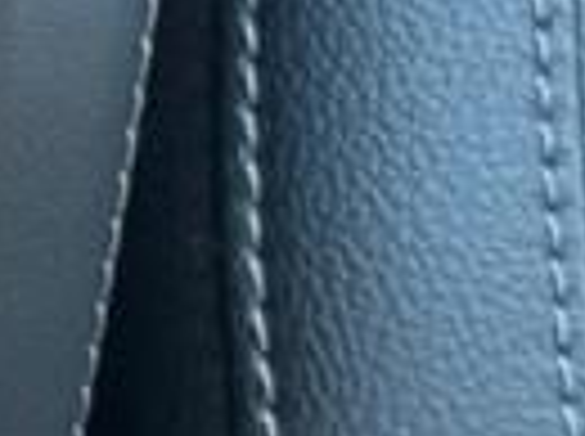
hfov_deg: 4.9
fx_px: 6393
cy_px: -476
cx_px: -1422
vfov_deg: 3.9
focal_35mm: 379
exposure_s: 1/60
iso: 200
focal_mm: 6.76
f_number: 1.78
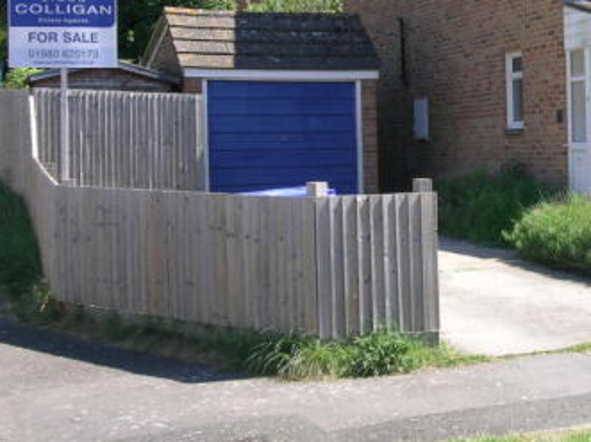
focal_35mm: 74
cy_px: 120
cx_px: 483
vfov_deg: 19.8
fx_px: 1263
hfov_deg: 25.8
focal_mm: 8.7
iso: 50
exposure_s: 1/148
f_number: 5.7
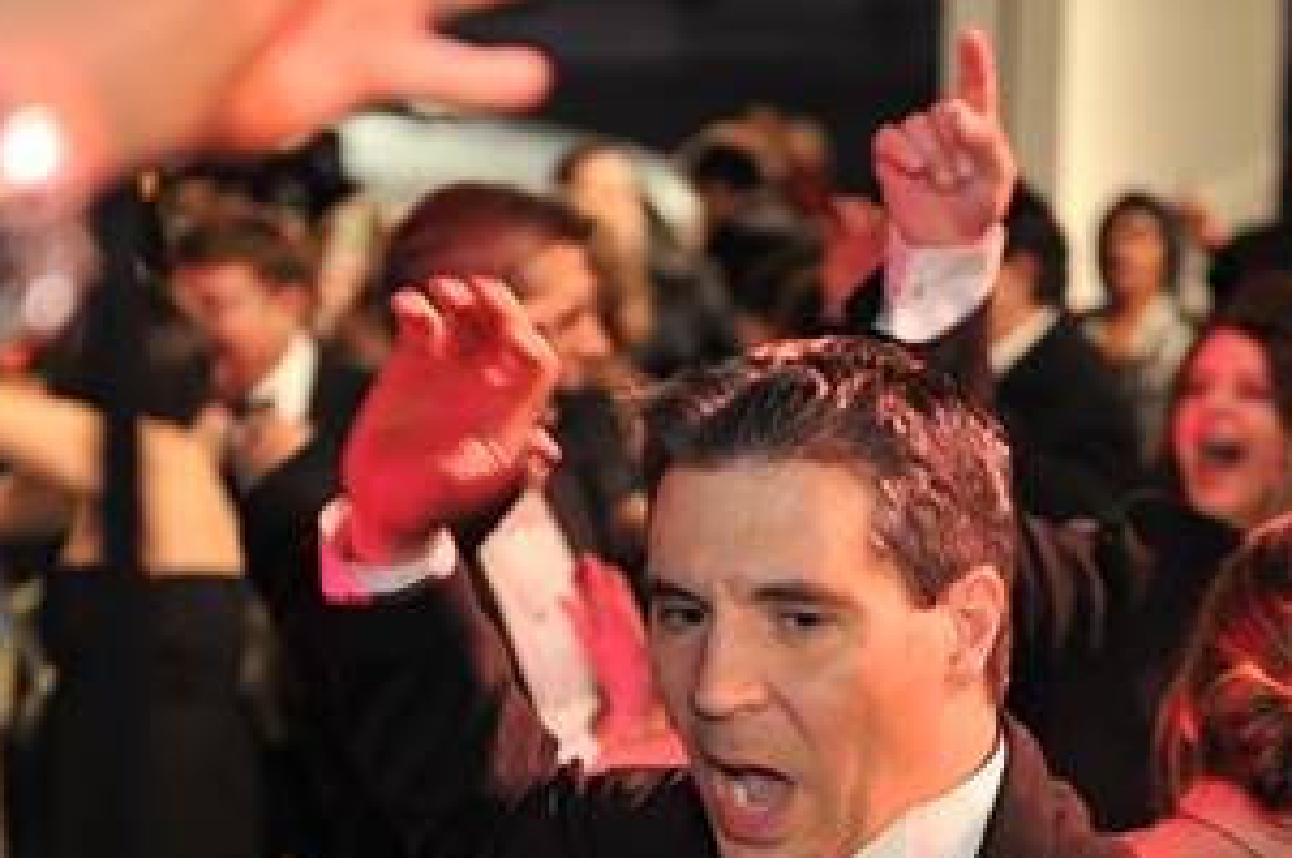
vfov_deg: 10.6
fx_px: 4589
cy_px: 781
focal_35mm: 128
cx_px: 816
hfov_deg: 16.0
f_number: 2.8
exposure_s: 1/100
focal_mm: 70
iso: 1250
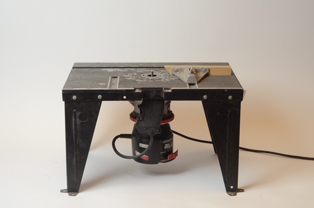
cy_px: 104
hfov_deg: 27.0
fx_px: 653
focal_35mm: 75
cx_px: 157
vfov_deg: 18.1
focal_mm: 50
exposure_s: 1/100
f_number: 5.6
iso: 1000
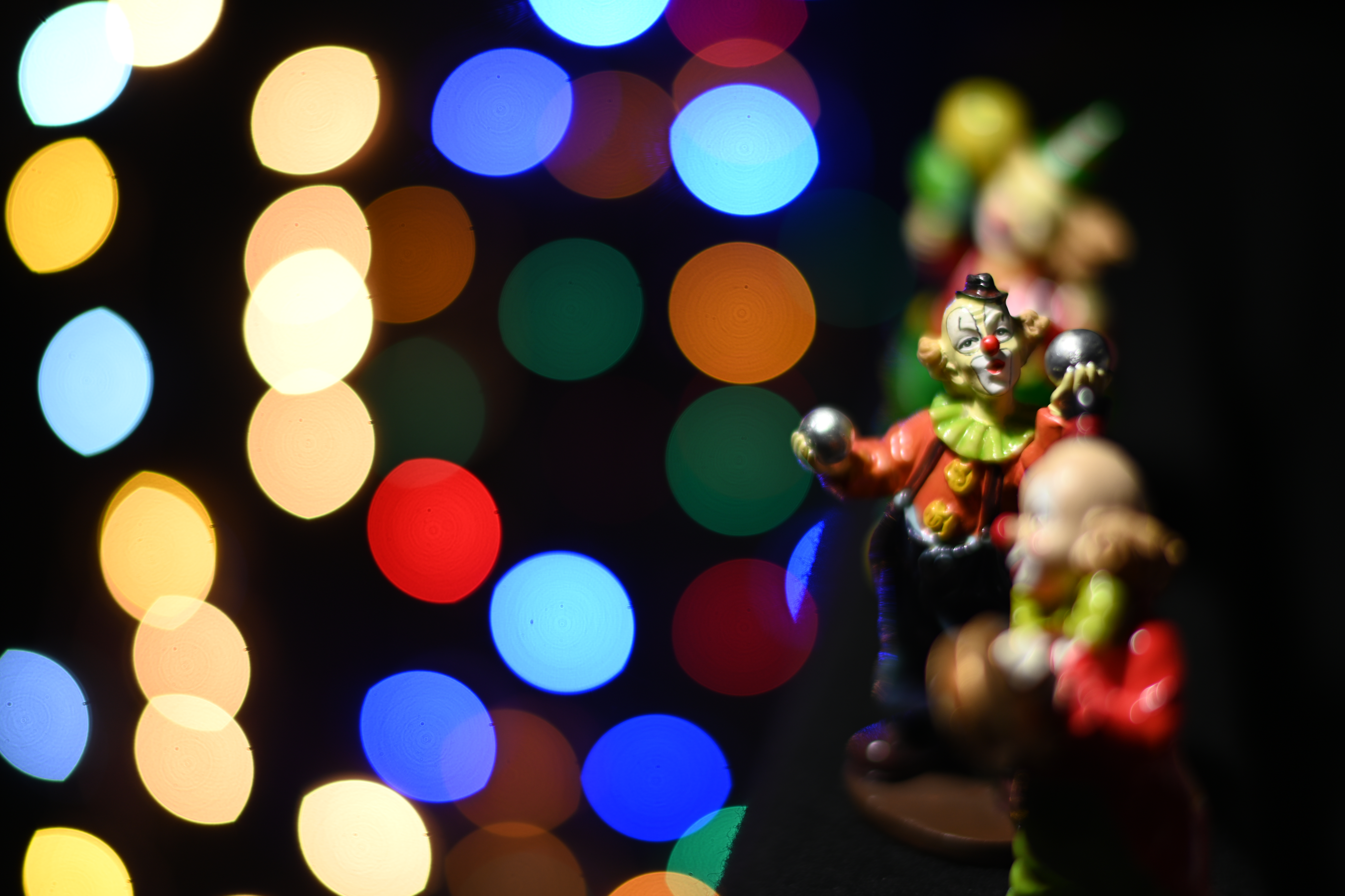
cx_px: 672
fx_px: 2167
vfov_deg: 23.4
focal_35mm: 58
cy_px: 448
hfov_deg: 34.5
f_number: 1.4
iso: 100
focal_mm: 58
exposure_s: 1/60
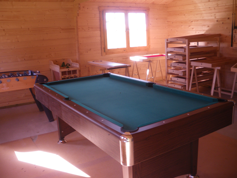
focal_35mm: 36
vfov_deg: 39.7
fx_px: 246
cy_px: 89
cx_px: 118
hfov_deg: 51.4
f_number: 3.5
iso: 125
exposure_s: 1/50
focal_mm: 6.3
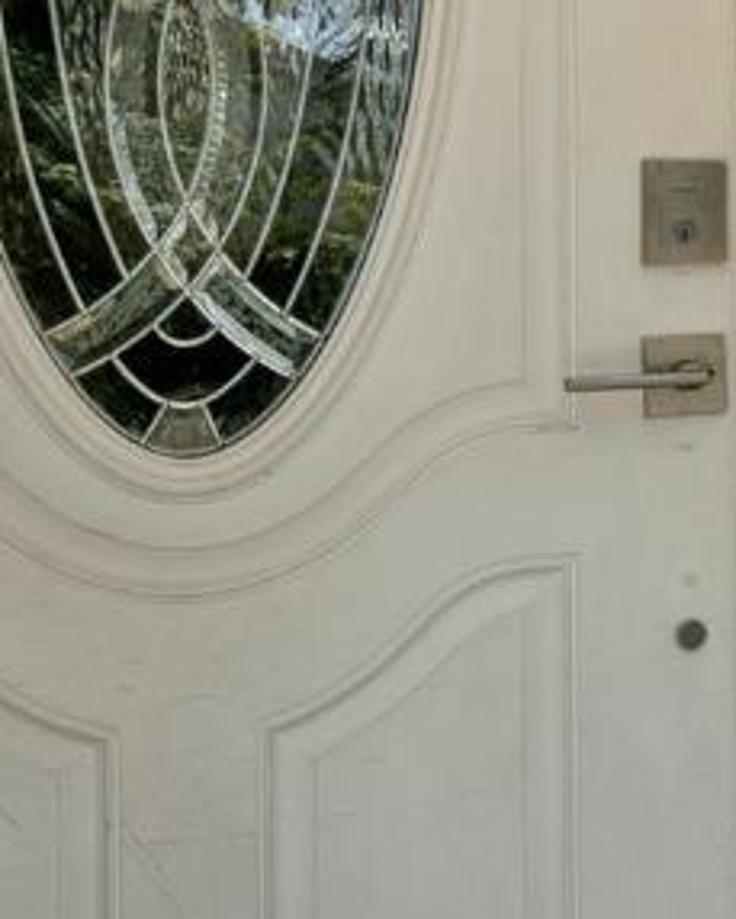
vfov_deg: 16.2
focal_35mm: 118
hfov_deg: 11.5
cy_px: 291
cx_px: 1559
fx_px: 3211
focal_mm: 24
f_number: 9
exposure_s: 1/160
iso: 320
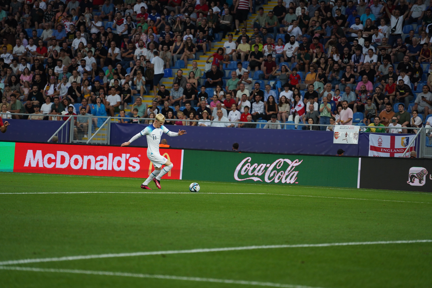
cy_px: 144
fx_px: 2400
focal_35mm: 200
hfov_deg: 10.3
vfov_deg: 6.9
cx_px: 216
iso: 2000
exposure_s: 1/1000
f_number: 4
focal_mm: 200
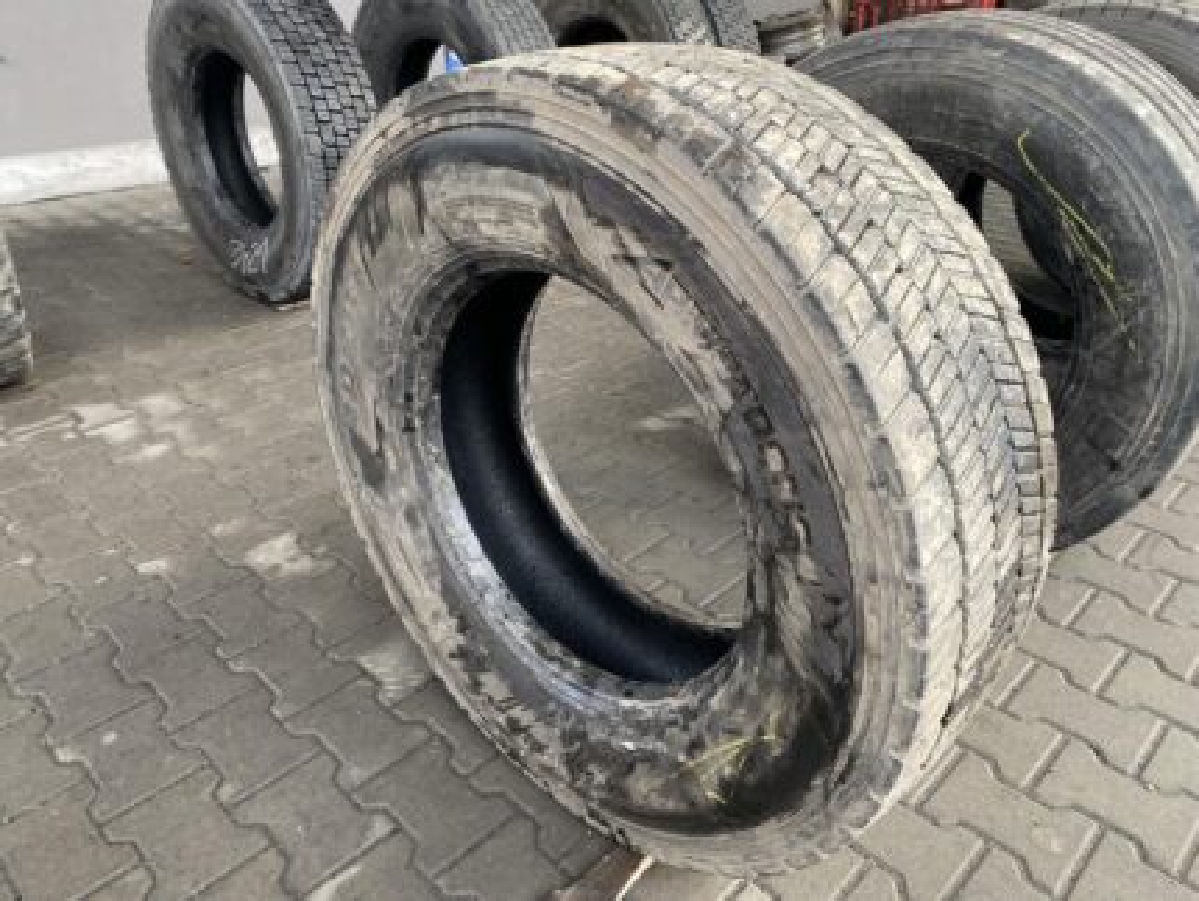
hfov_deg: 67.3
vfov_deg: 53.1
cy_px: 450
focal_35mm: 26
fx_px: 901
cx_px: 600
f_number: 1.8
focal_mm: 4.25
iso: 125
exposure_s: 1/116
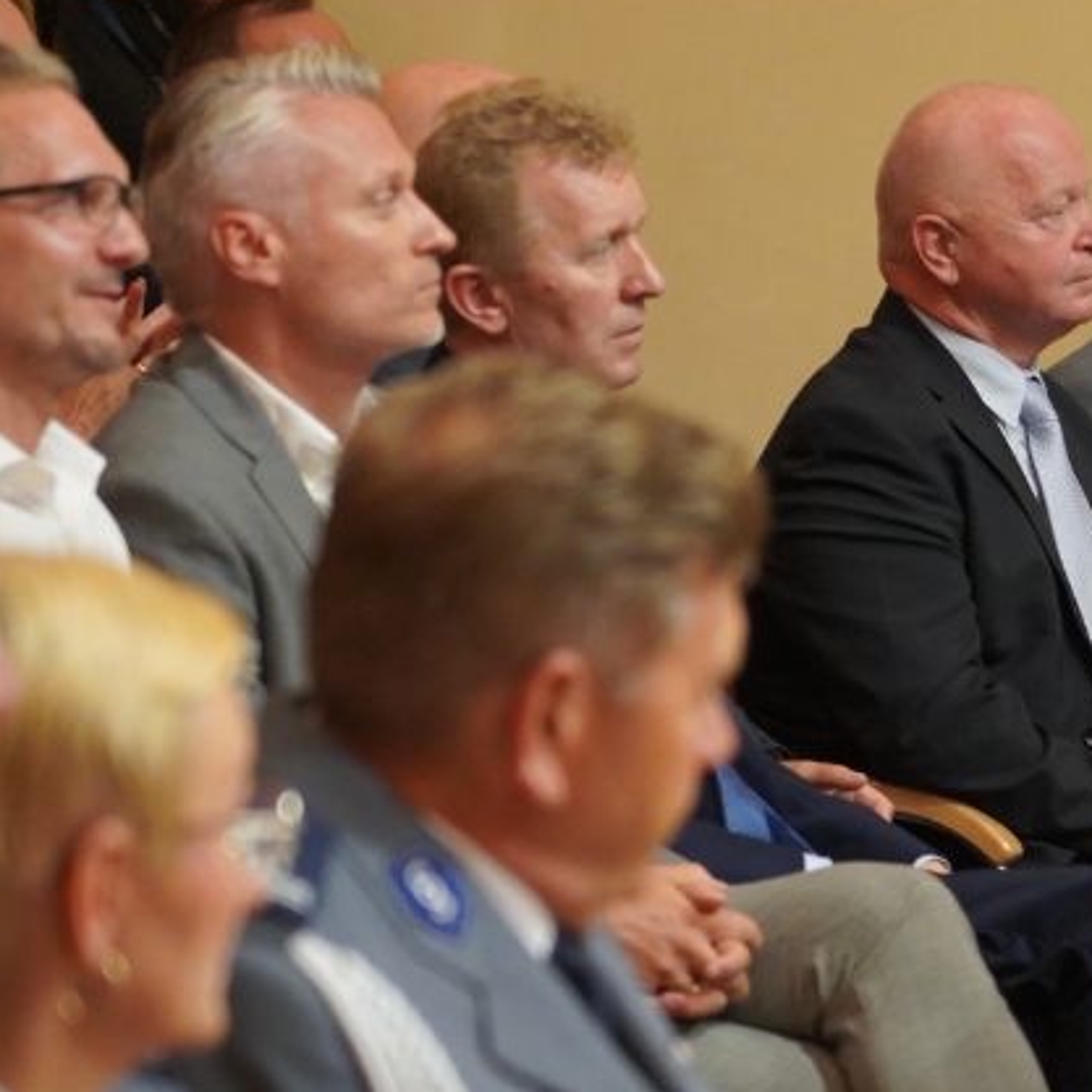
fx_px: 9922
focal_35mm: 278
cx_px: 1320
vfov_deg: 6.3
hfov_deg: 6.3
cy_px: 685
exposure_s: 1/160
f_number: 4
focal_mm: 105
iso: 4000
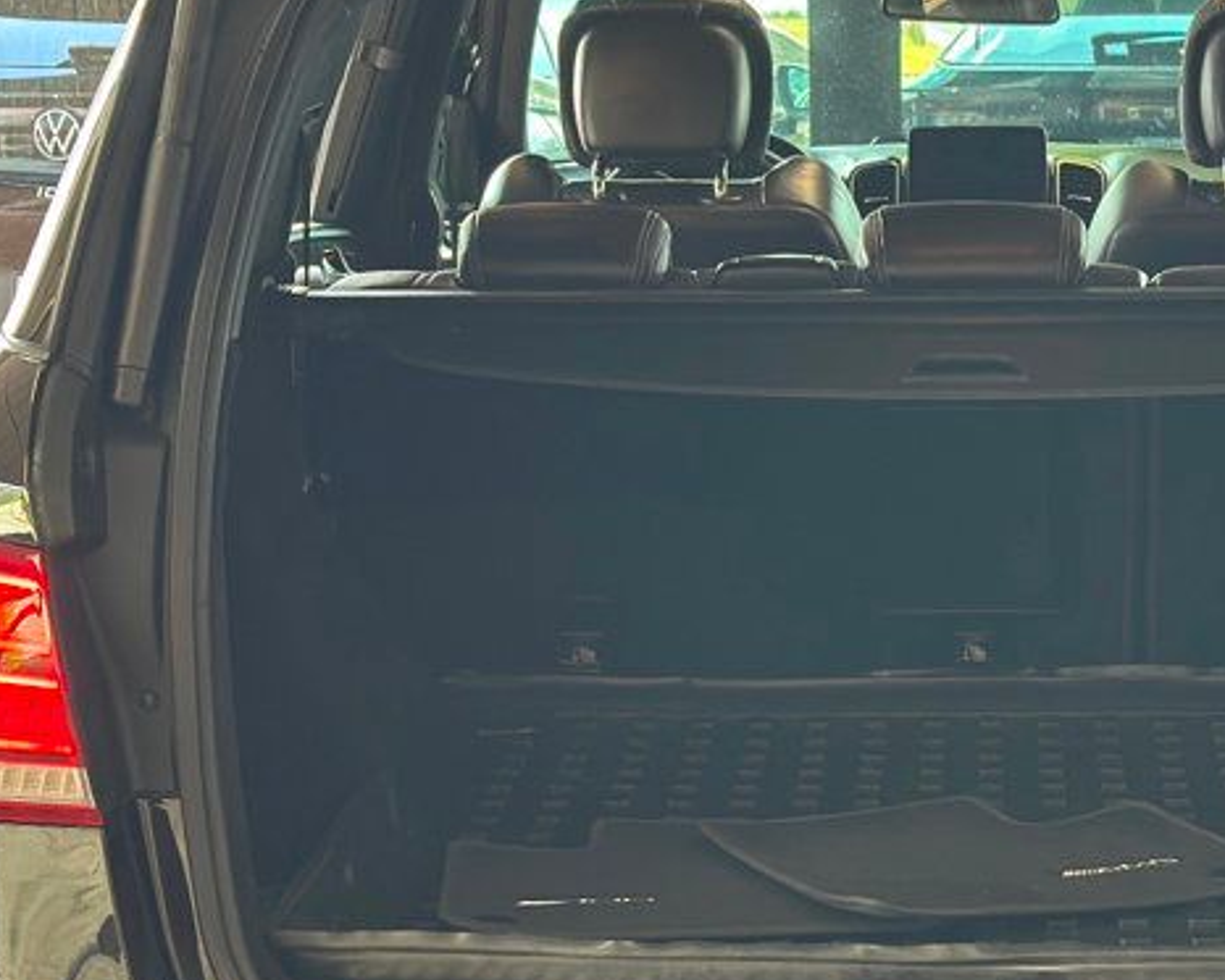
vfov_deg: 14.9
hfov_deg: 18.5
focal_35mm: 103
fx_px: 3735
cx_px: 954
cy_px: 599
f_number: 1.78
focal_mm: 6.86
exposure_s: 1/60
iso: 125
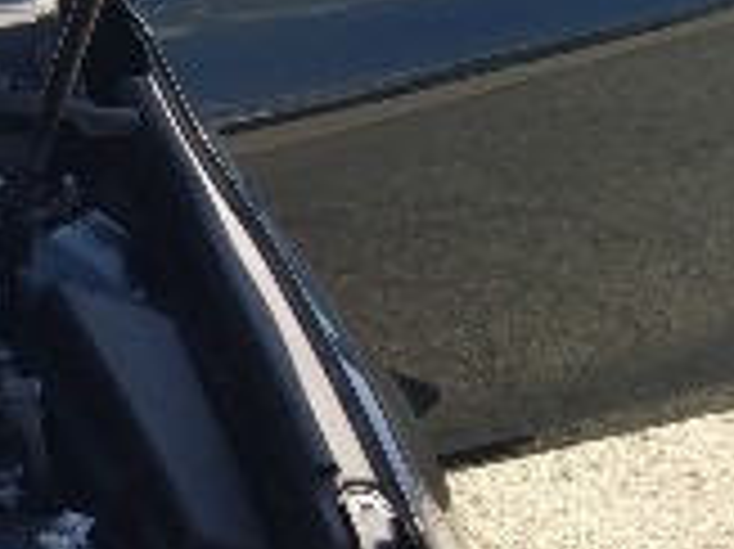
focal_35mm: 114
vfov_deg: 12.9
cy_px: 58
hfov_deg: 14.5
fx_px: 2415
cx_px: -698
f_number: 2.2
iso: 25
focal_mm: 4.15
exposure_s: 1/422
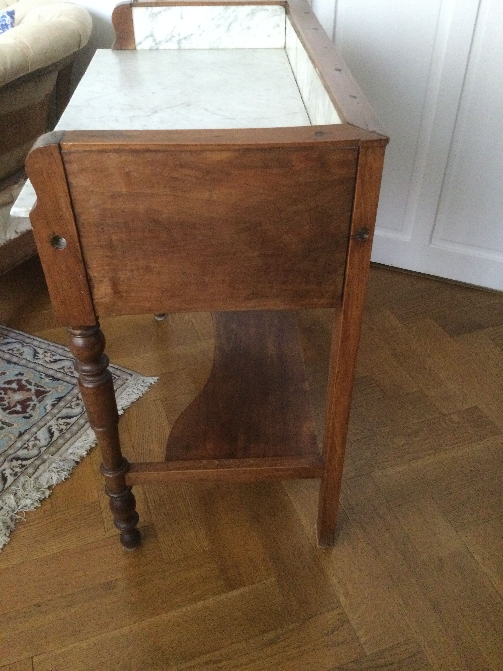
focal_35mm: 31
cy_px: 336
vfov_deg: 58.4
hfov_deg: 45.4
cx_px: 252
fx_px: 601
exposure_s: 1/17
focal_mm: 3.3
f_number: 2.4
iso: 400
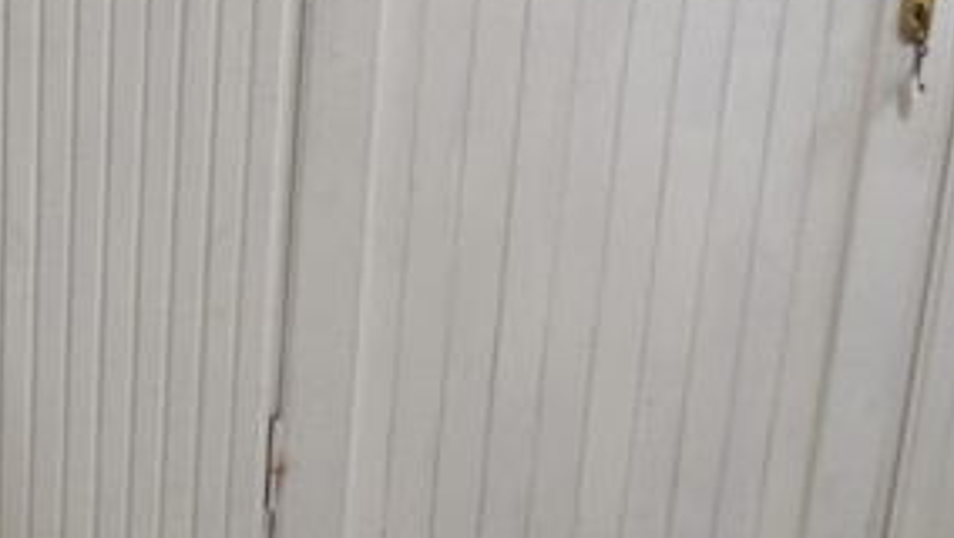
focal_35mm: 102
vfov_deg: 11.5
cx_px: 47
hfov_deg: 20.4
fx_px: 2581
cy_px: -229
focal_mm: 26
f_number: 4.2
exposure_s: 1/60
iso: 640
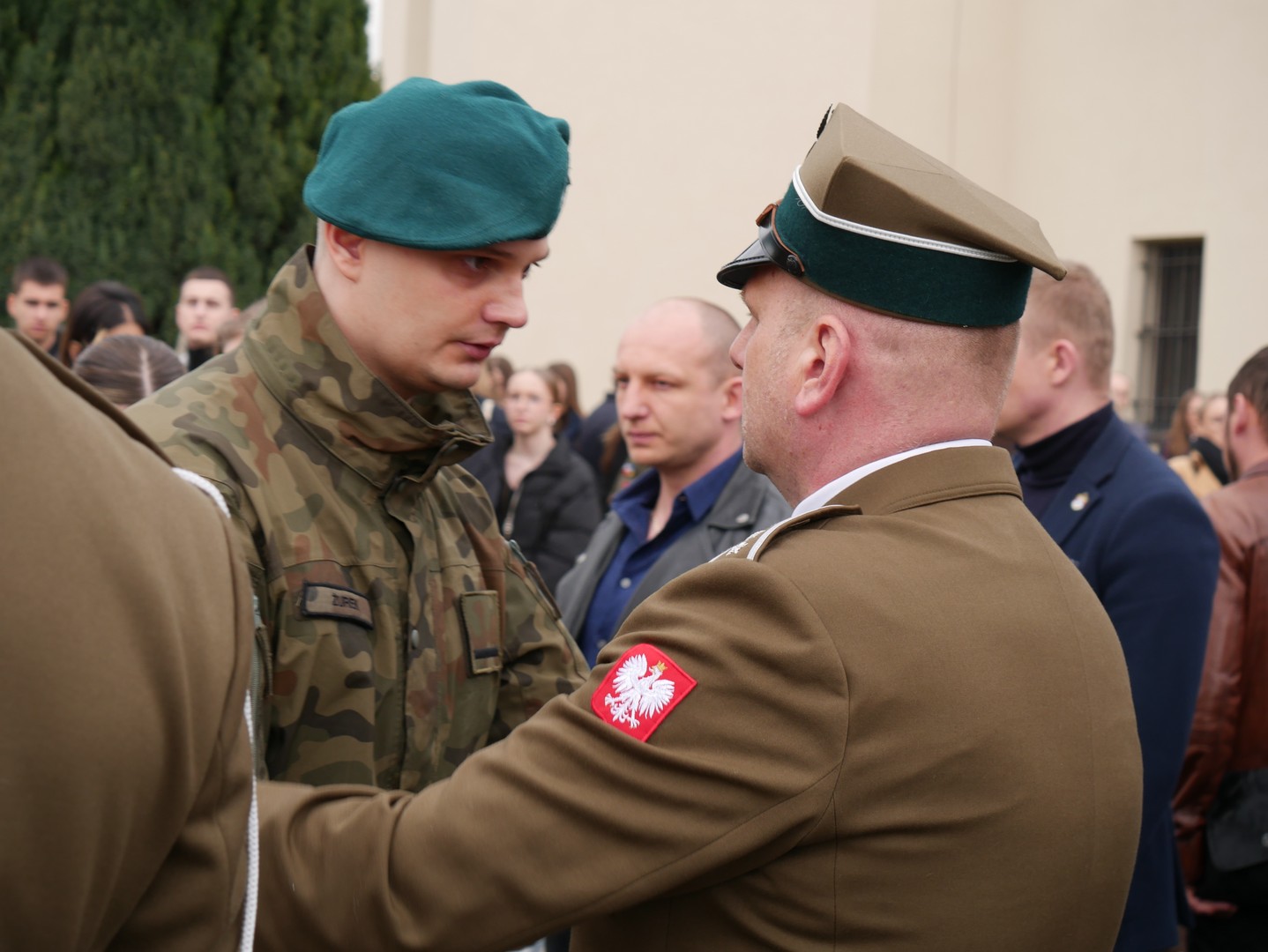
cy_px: 476
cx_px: 634
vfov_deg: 16.4
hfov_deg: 21.8
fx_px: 3298
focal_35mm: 90
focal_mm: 45
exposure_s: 1/160
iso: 200
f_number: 5.6
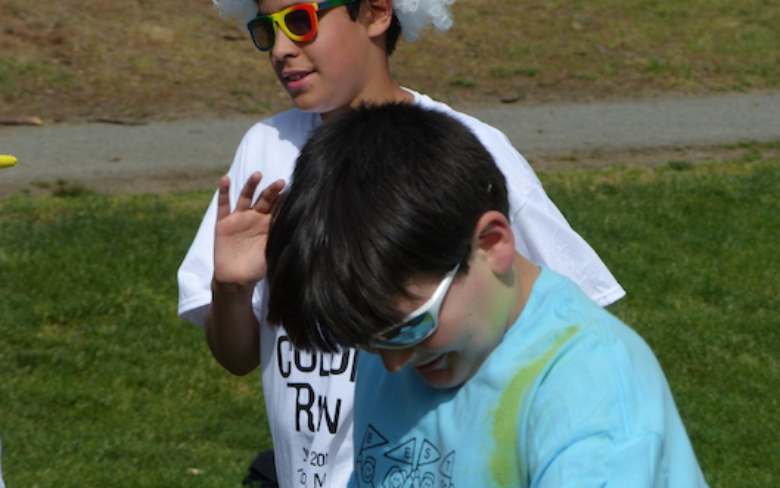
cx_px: 390
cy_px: 236
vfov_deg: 6.9
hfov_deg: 11.0
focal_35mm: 190
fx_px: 4040
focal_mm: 32
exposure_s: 1/640
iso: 100
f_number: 4
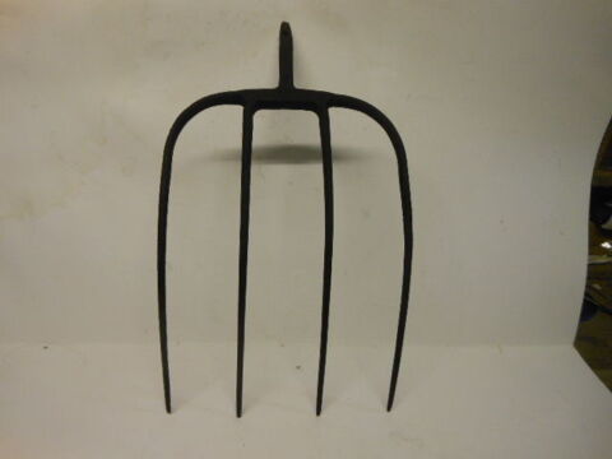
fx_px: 442
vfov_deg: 54.9
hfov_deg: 69.4
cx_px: 306
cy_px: 230
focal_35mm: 25
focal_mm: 4.5
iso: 250
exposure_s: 1/30
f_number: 3.2
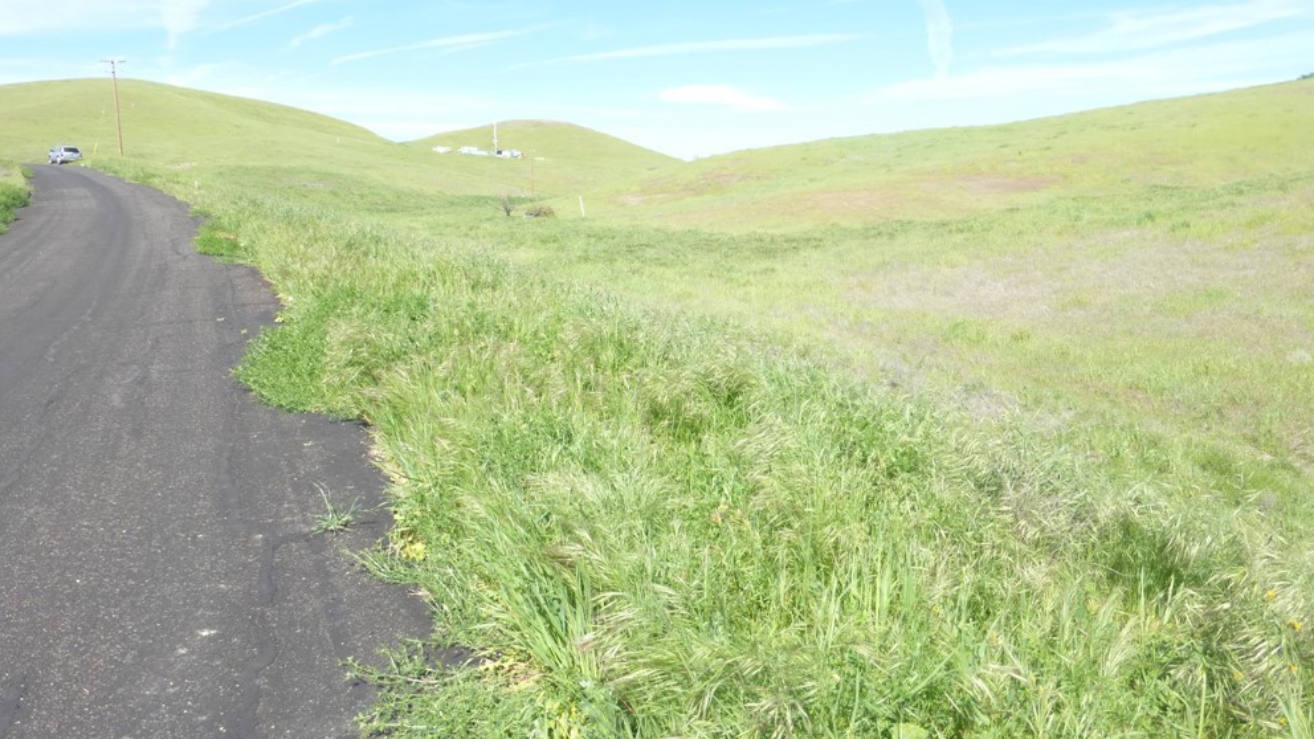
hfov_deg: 69.8
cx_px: 640
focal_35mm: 27
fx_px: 941
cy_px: 379
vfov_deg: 42.9
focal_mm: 4.3
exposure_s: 1/400
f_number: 4
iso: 100
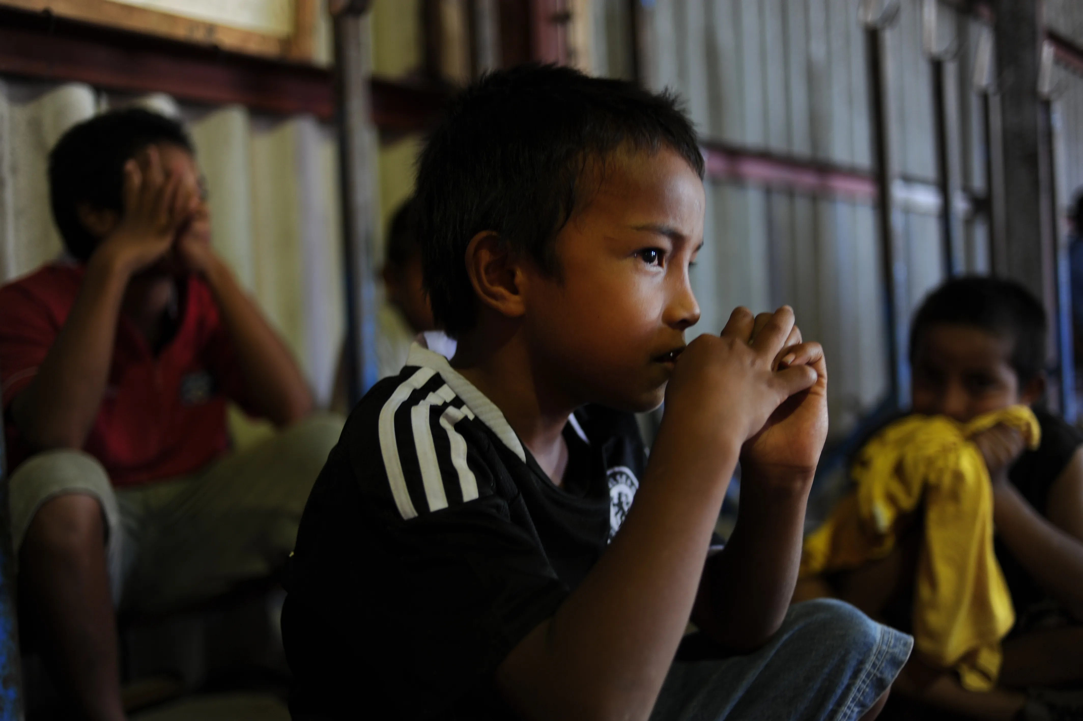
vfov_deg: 37.8
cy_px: 360
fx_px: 1052
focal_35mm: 35
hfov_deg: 54.5
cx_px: 542
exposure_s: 1/30
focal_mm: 35
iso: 250
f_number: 2
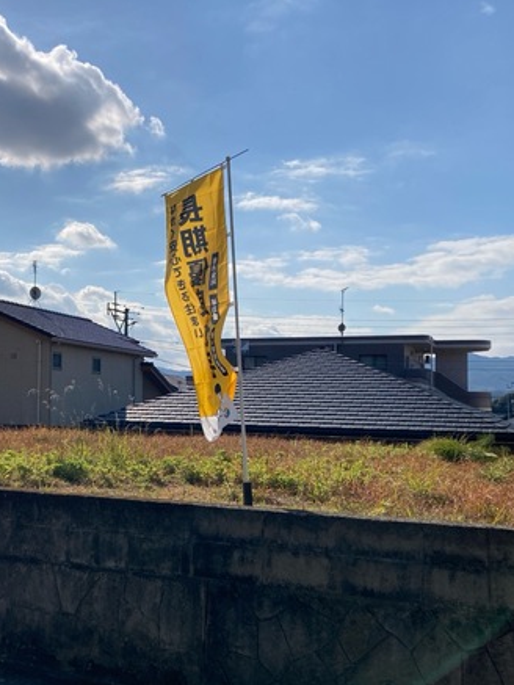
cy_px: 371
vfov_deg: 45.7
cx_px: 96
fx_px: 811
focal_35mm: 41
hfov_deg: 34.0
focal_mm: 3.99
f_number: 1.8
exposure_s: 1/6098
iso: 20
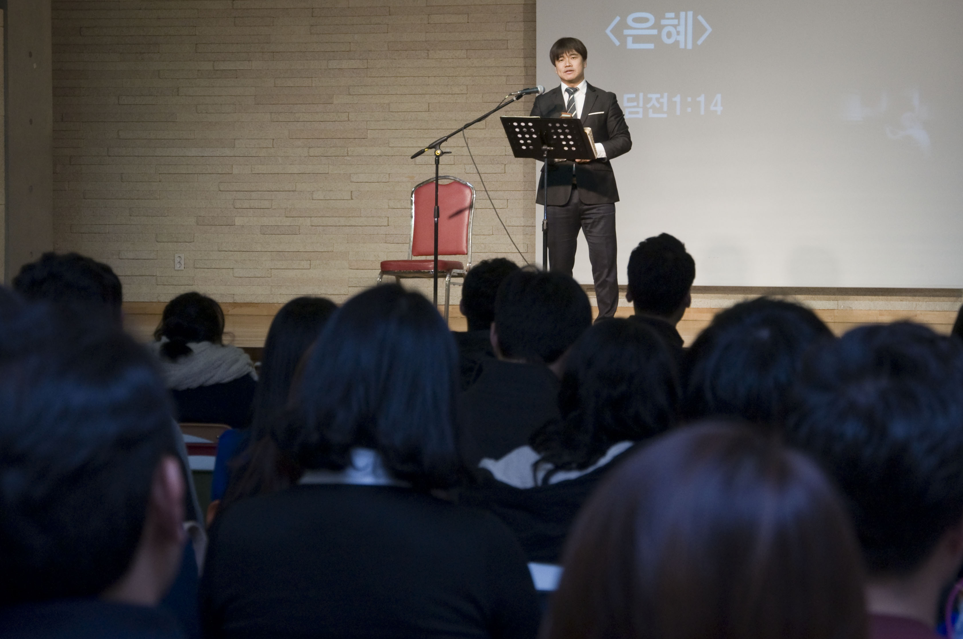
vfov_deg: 11.5
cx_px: 565
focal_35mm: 119
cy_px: 243
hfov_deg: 17.2
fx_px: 3179
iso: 400
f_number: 8
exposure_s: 1/60
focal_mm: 62
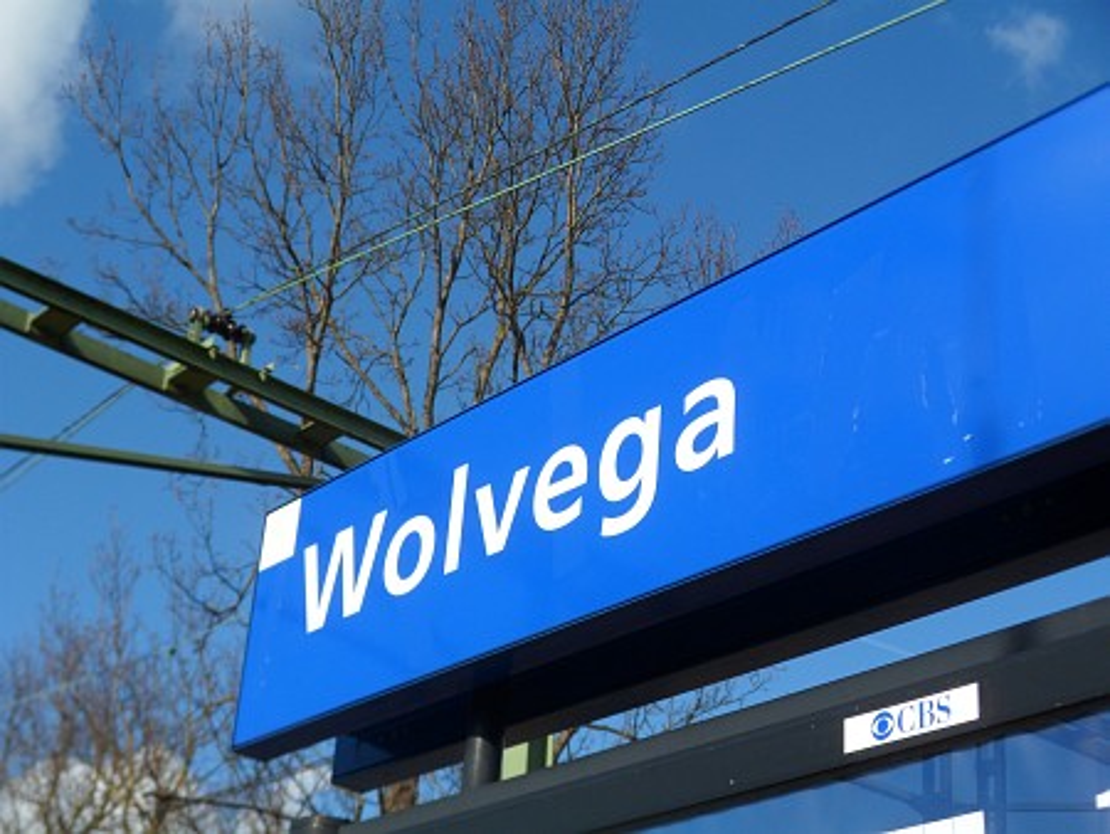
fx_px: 2182
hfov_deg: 28.5
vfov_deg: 21.6
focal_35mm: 68
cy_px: 417
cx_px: 555
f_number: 4.7
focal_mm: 10.6
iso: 80
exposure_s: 1/500
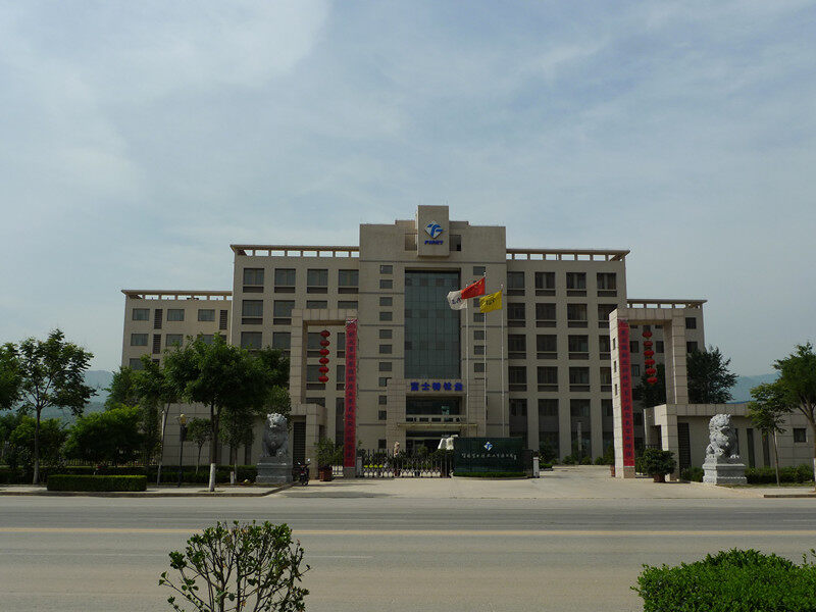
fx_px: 872
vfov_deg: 38.7
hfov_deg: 50.1
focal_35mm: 37
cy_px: 306
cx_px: 408
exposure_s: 1/800
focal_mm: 7.9
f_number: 4.5
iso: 80
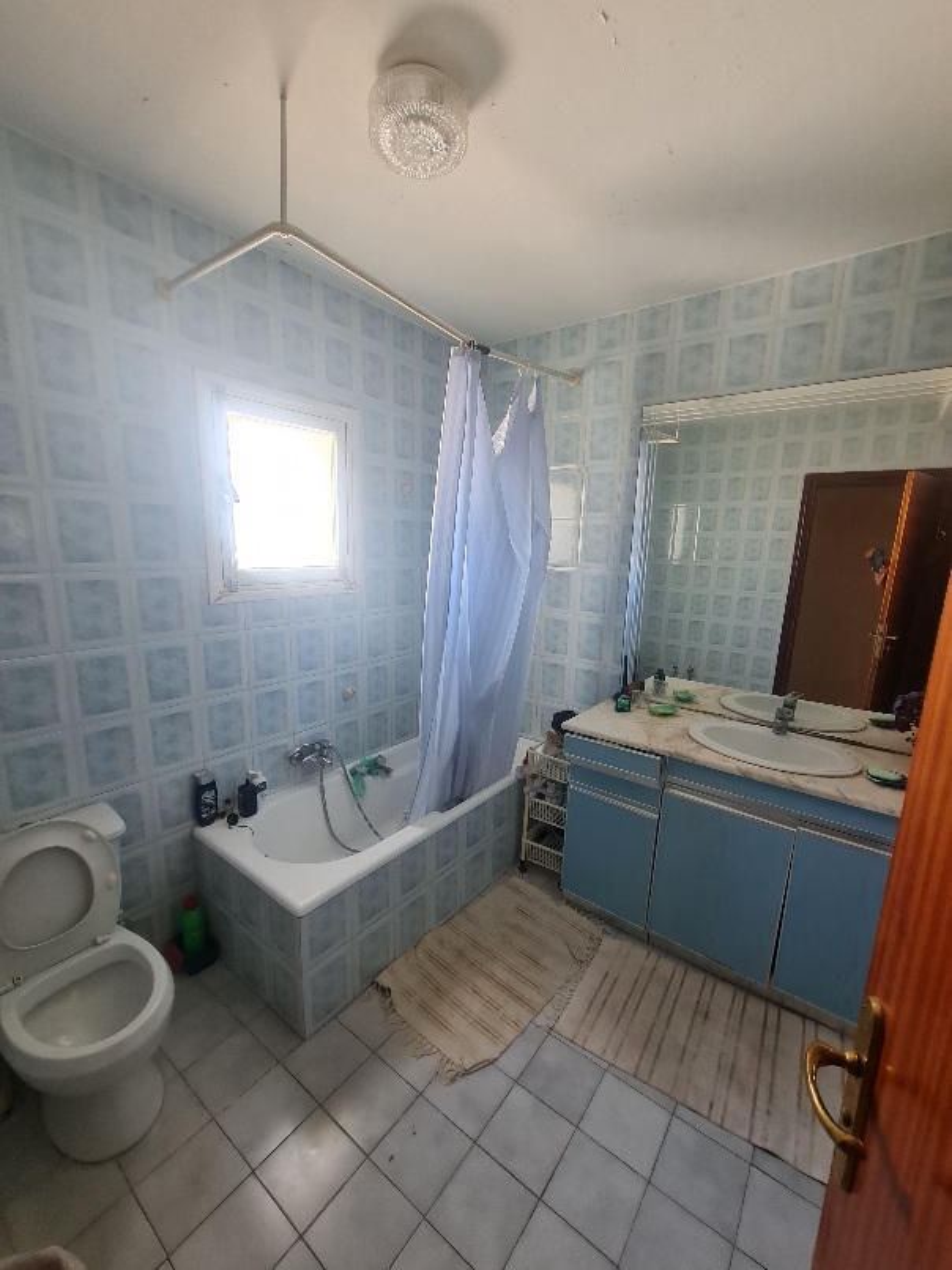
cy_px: 635
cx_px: 476
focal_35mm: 13
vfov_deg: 106.2
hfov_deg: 89.9
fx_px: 477
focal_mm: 2.2
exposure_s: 1/50
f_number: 2.2
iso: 160
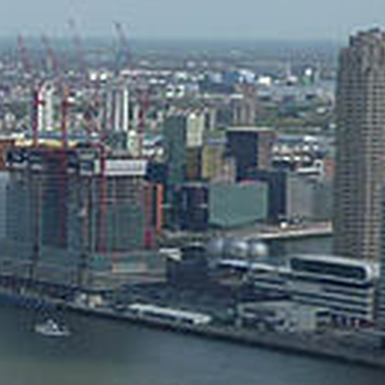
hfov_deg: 9.1
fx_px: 2378
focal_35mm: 189
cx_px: -118
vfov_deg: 9.3
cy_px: 218
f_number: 8
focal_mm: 5.5
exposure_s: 1/200
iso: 80
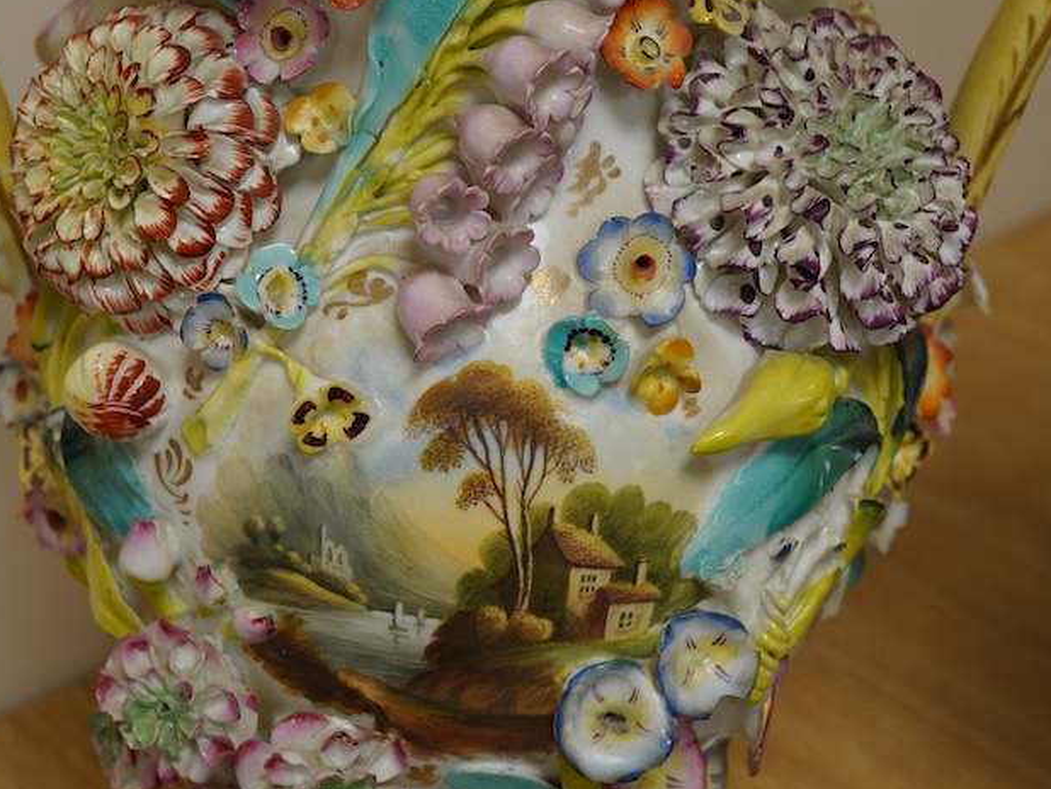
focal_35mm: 63
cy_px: 326
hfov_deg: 30.7
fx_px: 1914
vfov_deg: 23.3
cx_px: 471
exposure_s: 1/125
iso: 1250
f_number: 10
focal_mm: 30
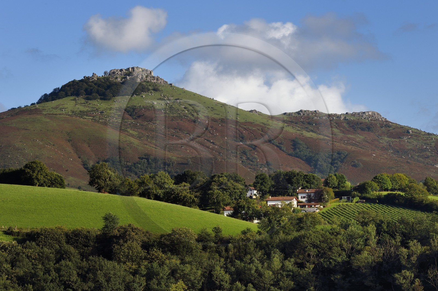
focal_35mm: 135
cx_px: 219
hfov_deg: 15.2
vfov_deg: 10.1
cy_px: 146
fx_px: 1641
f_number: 13
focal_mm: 135
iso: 200
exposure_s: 1/250
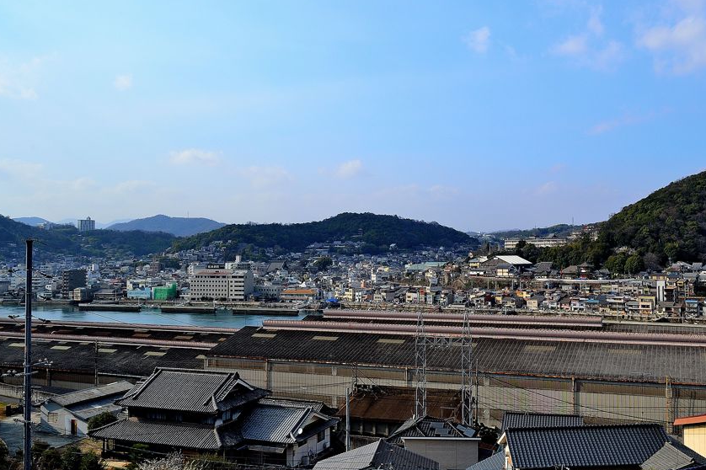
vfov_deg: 39.9
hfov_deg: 56.8
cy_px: 225
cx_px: 425
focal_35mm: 33
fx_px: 647
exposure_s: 1/200
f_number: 11
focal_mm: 18
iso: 200
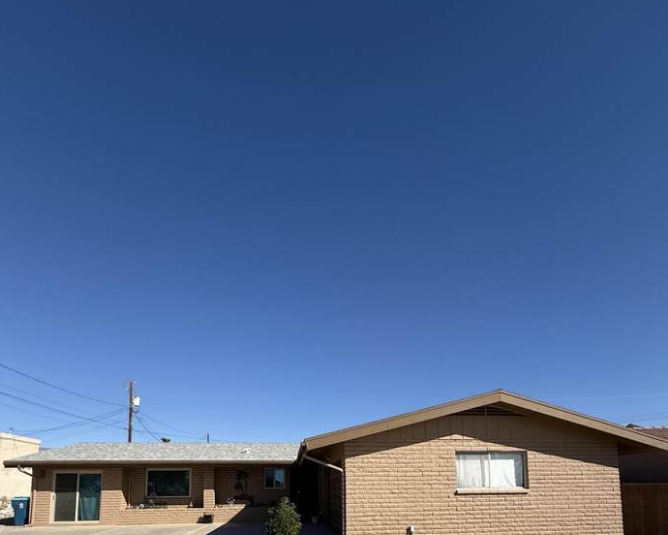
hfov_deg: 83.3
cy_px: 459
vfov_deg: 62.1
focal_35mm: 19
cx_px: 330
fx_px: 376
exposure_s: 1/3125
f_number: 2.2
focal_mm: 2.22
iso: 50
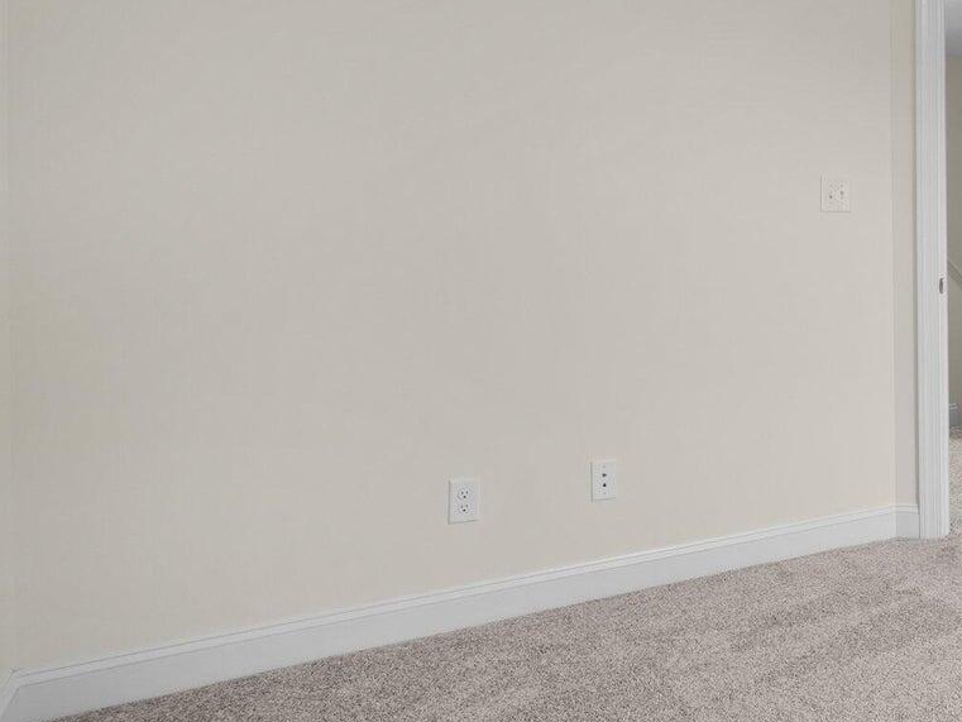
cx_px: 949
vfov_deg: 42.5
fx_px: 917
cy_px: 252
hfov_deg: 46.8
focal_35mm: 33
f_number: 8
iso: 320
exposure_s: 1/5
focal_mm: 17
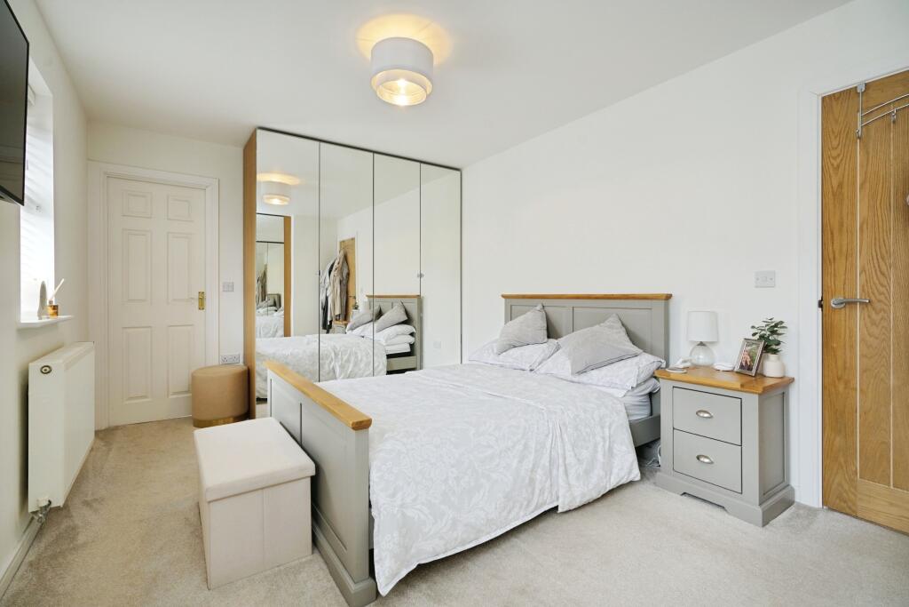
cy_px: 304
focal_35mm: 16
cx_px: 454
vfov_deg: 73.8
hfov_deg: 96.7
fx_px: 404
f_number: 7.1
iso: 640
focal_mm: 16
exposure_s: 1/40
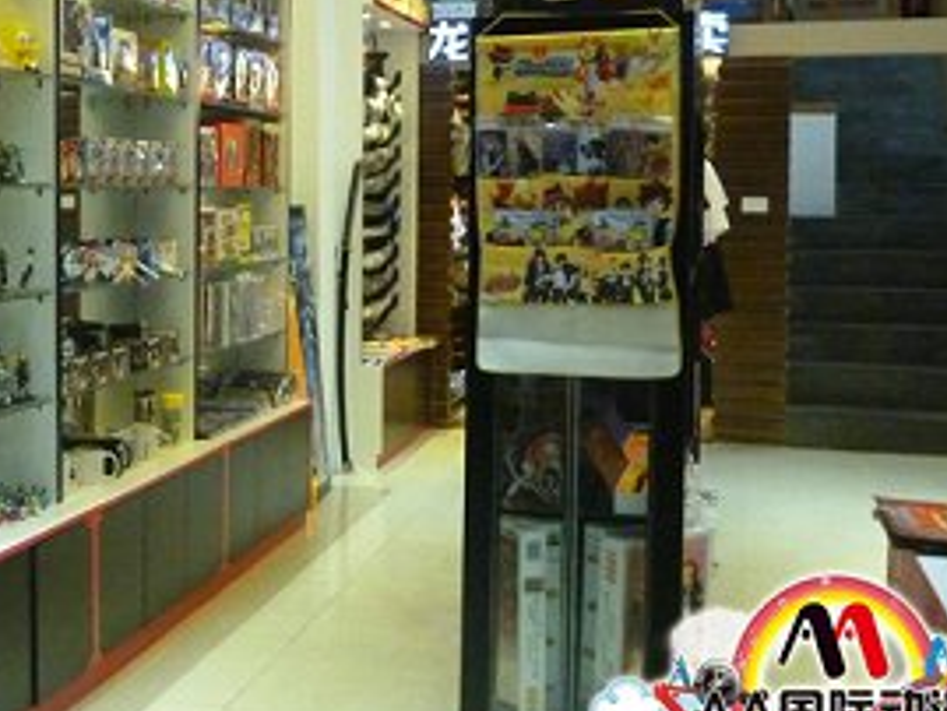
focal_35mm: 52
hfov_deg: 35.7
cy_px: 238
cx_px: 201
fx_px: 1423
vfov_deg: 27.9
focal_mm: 5
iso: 800
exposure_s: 1/25
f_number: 3.1
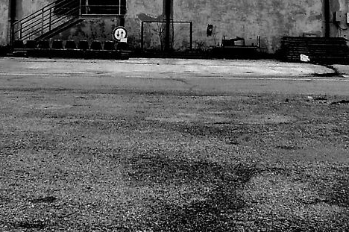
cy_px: -79
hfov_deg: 26.3
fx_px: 746
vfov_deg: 16.6
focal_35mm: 77
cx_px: 171
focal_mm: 10
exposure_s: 1/100
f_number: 5
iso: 250
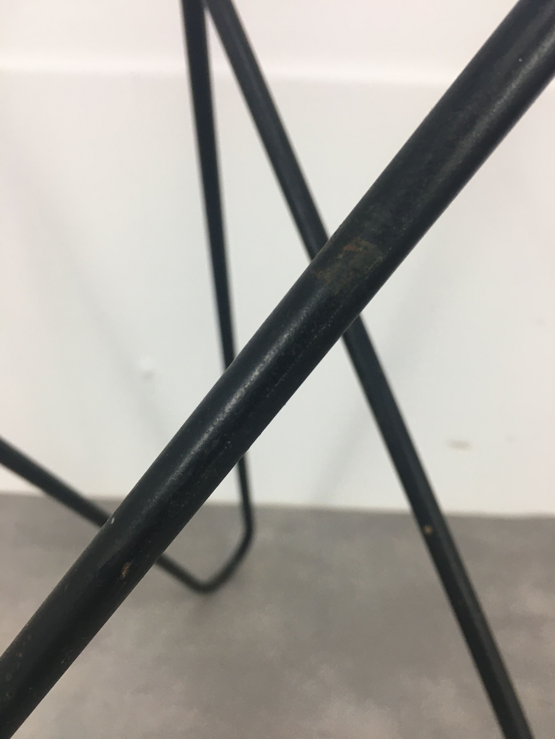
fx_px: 620
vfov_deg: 61.7
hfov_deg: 48.2
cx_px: 278
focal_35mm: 29
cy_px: 370
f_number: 2.2
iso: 50
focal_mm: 4.15
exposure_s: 1/33
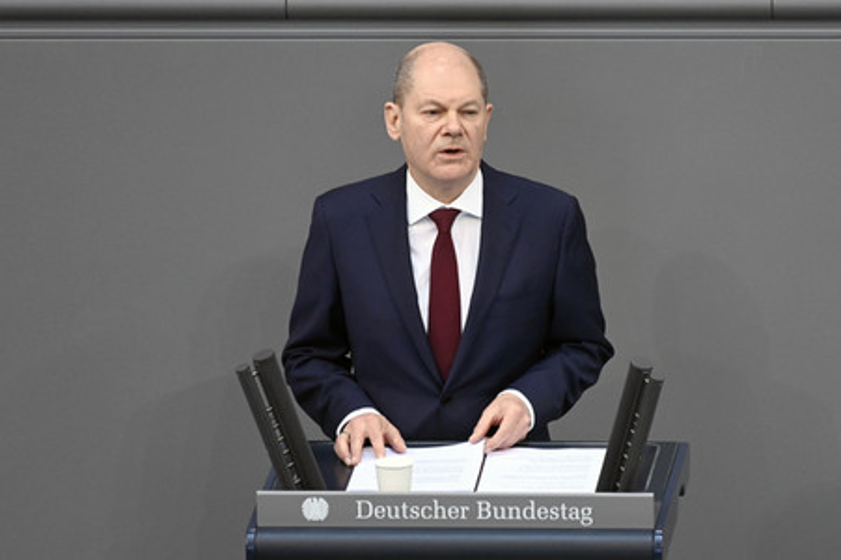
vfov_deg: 2.7
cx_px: 420
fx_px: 11672
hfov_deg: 4.1
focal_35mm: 500
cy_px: 280
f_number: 5.6
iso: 6400
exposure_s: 1/400
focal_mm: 500
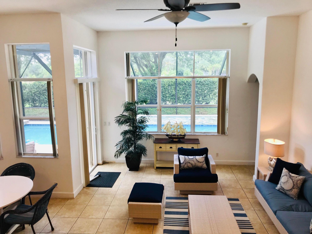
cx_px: 156
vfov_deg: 49.7
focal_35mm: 28
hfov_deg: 63.4
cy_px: 117
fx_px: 252
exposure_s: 1/60
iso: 20
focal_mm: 3.99
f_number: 1.8
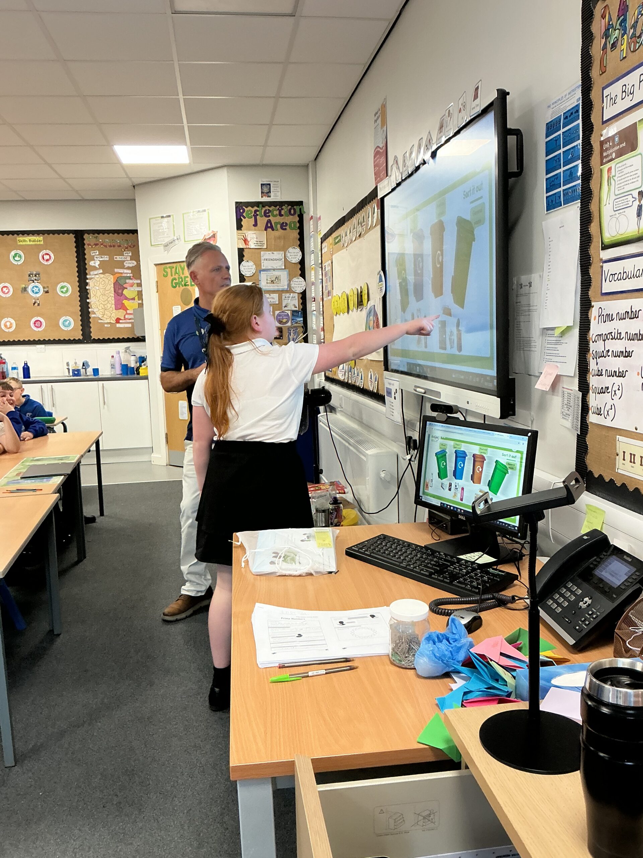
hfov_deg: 48.2
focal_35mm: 29
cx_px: 322
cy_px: 429
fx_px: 718
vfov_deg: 61.7
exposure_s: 1/60
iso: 100
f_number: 1.8
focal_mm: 3
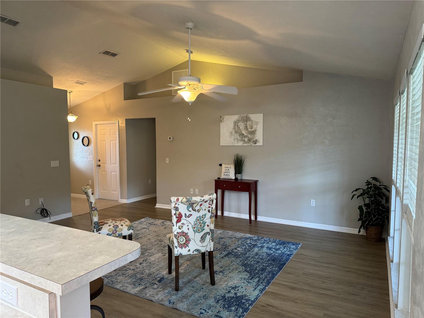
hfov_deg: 71.6
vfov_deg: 56.8
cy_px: 159
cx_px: 212
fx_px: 294
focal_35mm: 24
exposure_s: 1/60
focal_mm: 6.76
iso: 250
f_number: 1.78
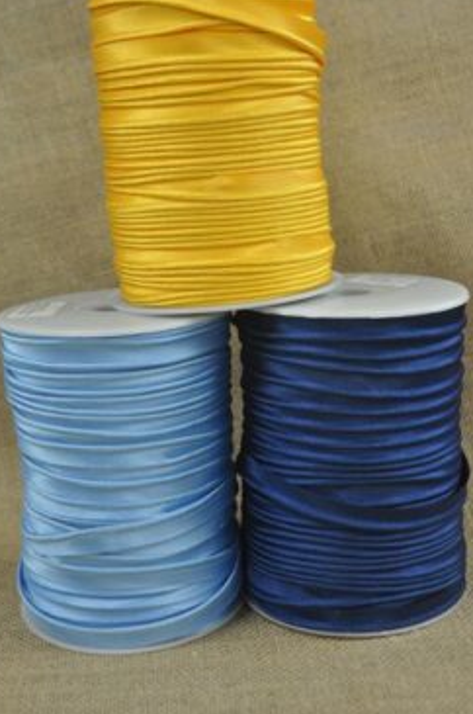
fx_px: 1029
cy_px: 295
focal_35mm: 52
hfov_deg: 25.9
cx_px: 235
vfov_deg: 38.1
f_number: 3.8
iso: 800
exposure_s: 1/60
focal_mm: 28
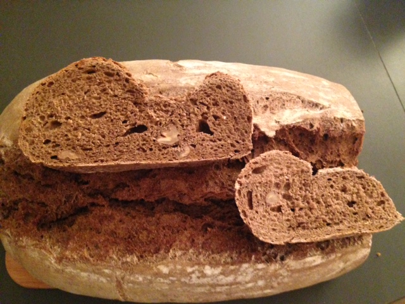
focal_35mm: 33
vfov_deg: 42.9
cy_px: 152
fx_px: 386
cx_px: 202
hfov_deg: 55.4
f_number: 2.4
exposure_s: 1/15
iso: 800
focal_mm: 4.12
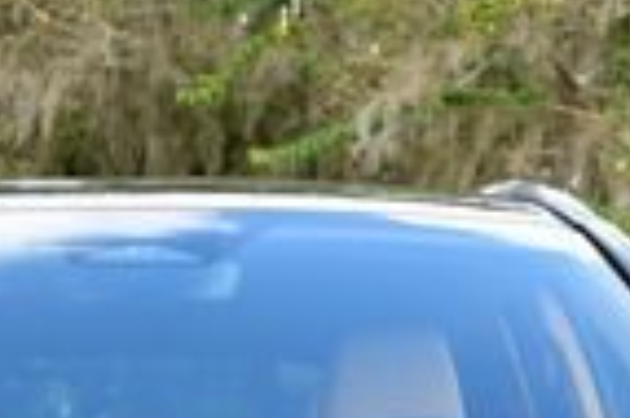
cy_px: 836
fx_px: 4859
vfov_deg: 4.9
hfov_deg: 7.4
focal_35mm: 278
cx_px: 106
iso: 250
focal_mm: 31
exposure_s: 1/250
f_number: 5.6
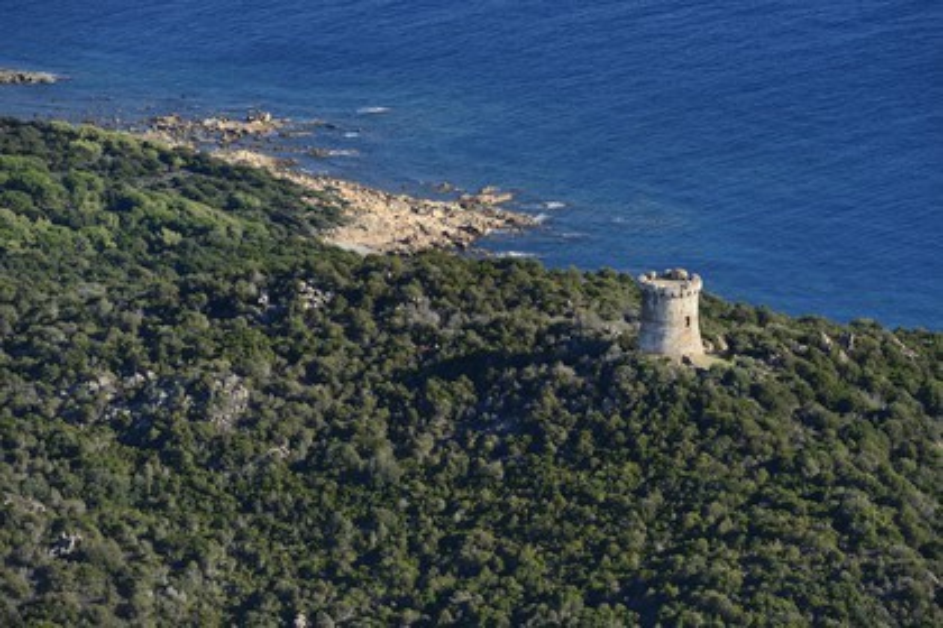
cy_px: 314
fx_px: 5238
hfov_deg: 10.3
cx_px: 472
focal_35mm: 200
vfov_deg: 6.9
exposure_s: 1/800
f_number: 7.1
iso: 400
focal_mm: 200
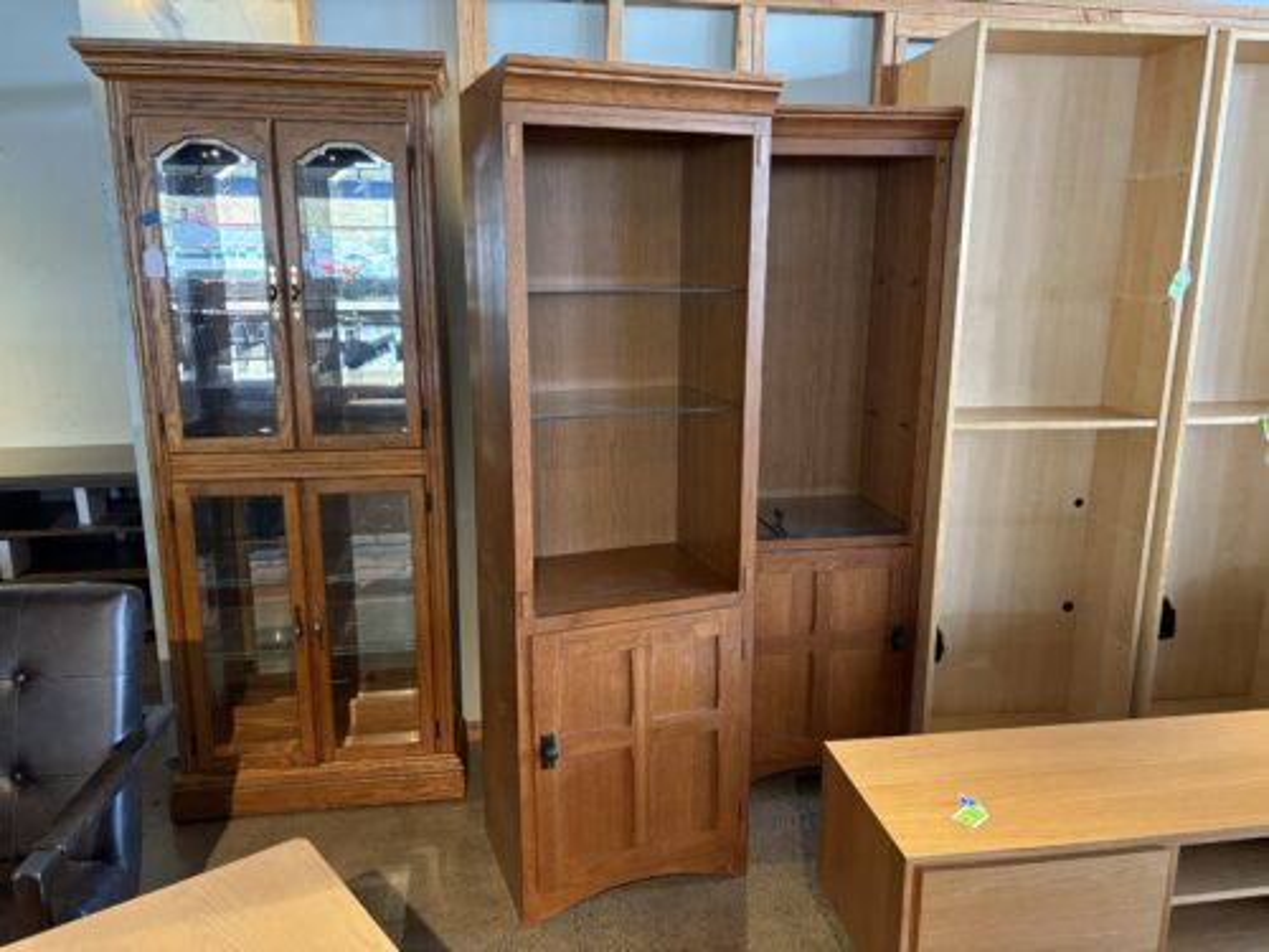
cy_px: 476
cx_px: 634
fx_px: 953
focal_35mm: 26
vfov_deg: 53.1
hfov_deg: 67.3
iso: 200
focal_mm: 5.96
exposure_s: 1/60
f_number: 1.6
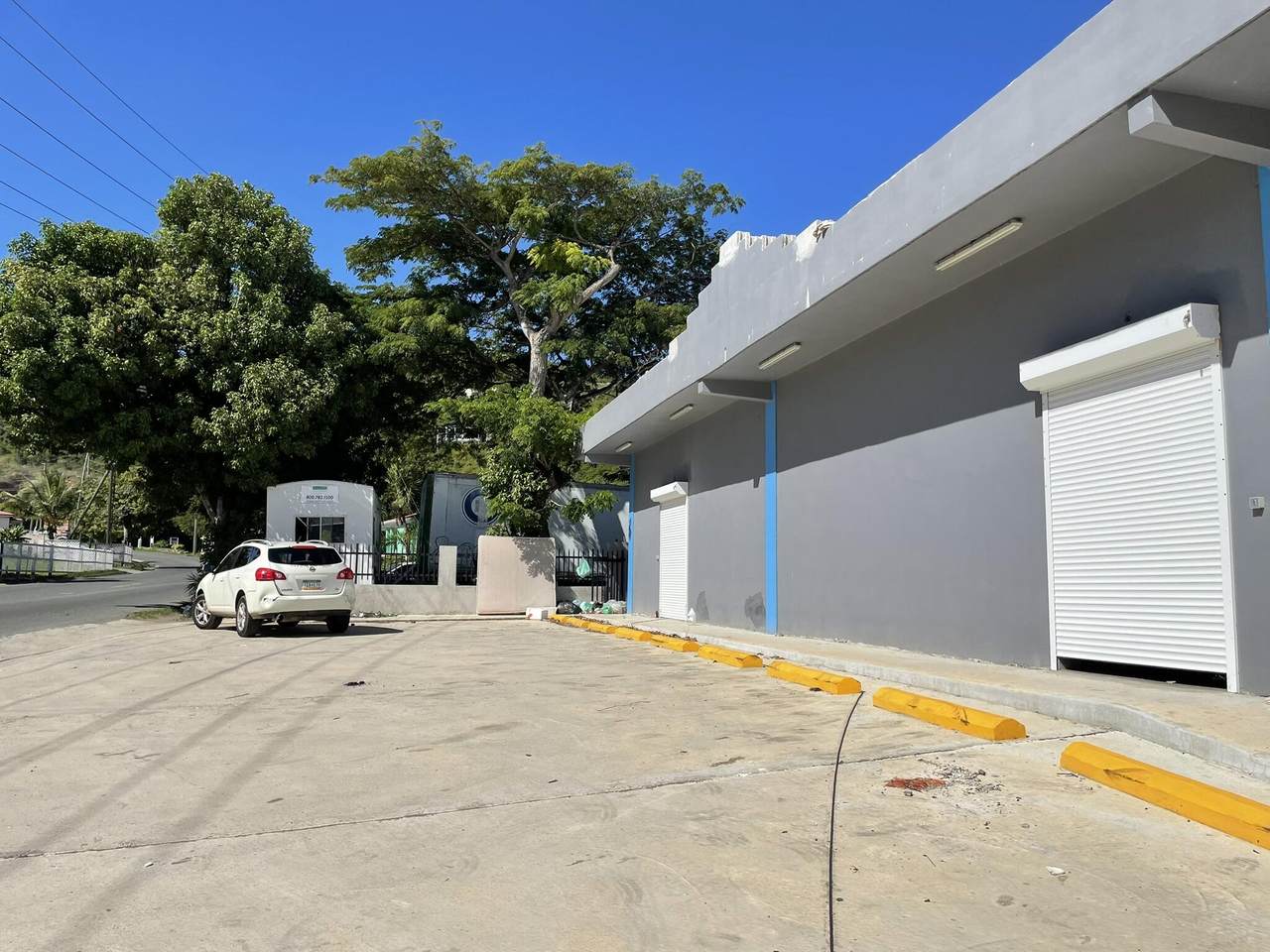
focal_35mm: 26
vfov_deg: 53.1
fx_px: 954
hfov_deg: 67.3
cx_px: 635
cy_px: 476
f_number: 1.6
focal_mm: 4.2
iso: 32
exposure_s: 1/6135
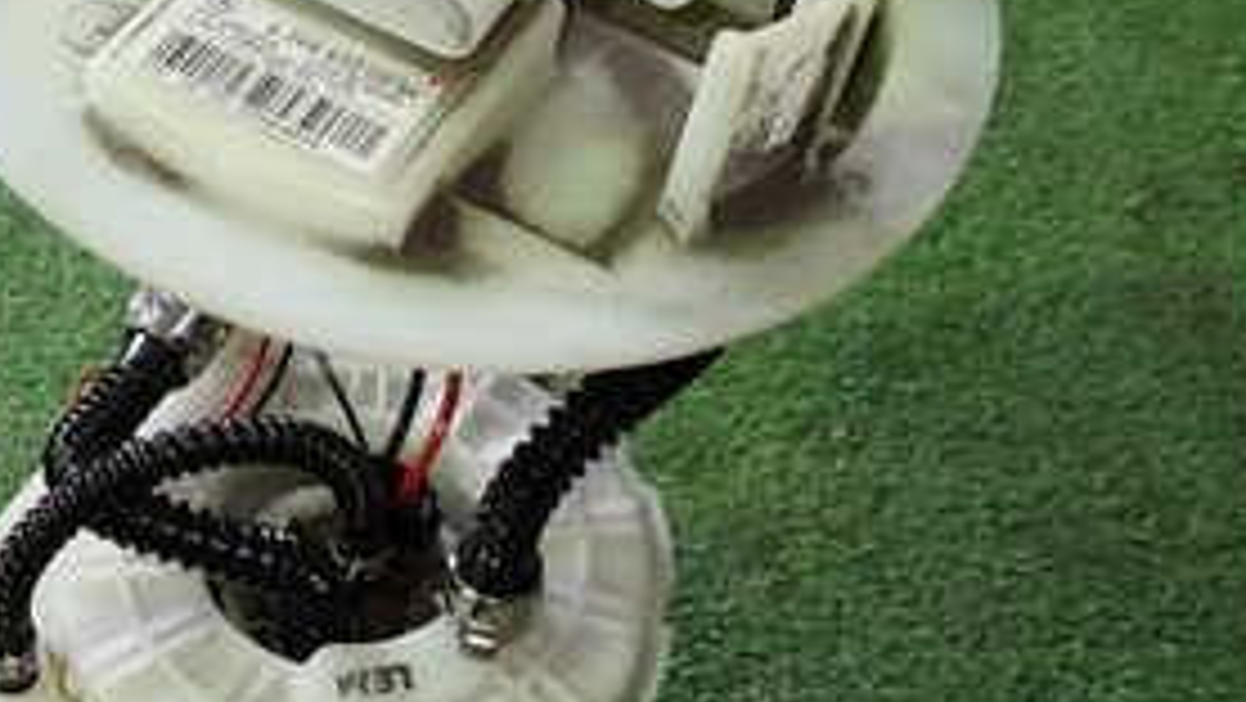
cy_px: 441
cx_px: 351
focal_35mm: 59
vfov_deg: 20.4
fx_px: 1950
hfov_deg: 34.9
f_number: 2
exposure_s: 1/50
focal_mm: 4.5
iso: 200
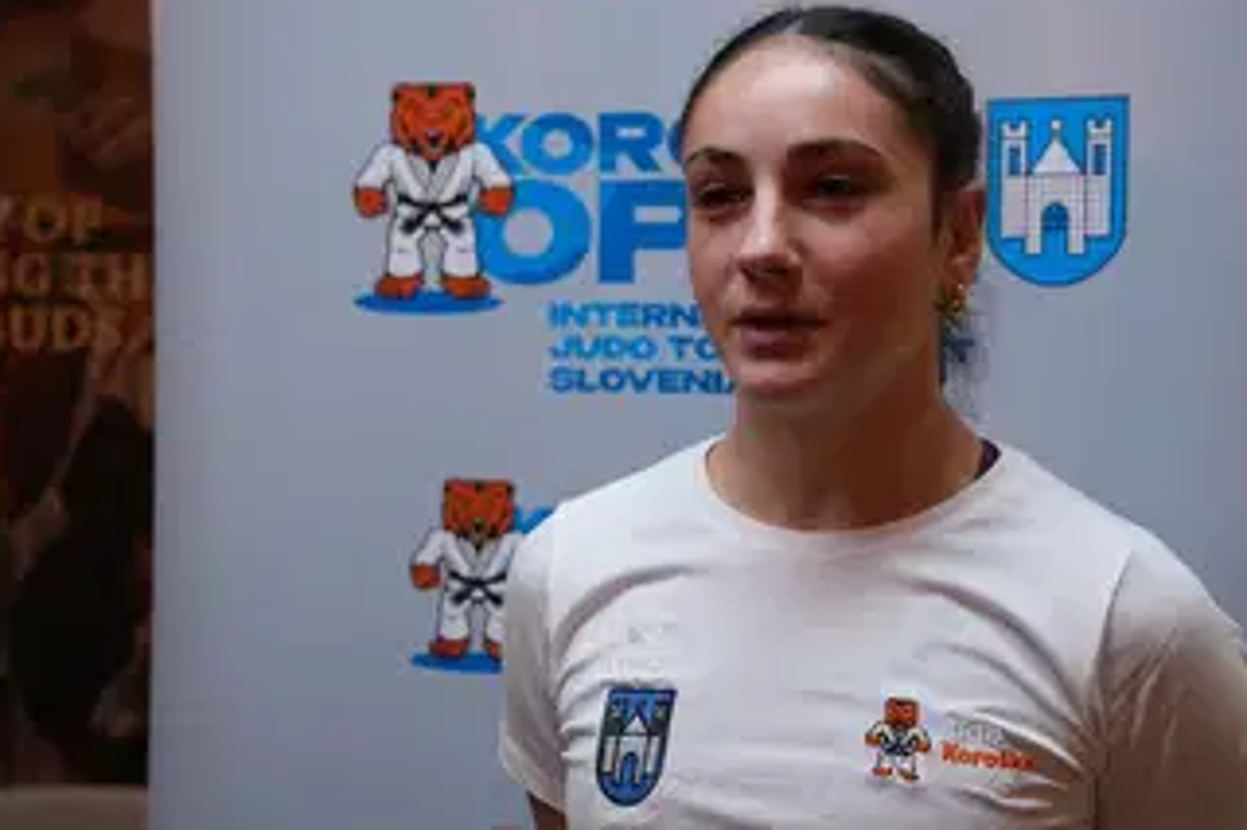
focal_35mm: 66
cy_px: 397
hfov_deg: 30.7
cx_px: 694
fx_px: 2272
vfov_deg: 20.7
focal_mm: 35
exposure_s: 1/160
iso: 1250
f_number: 2.8
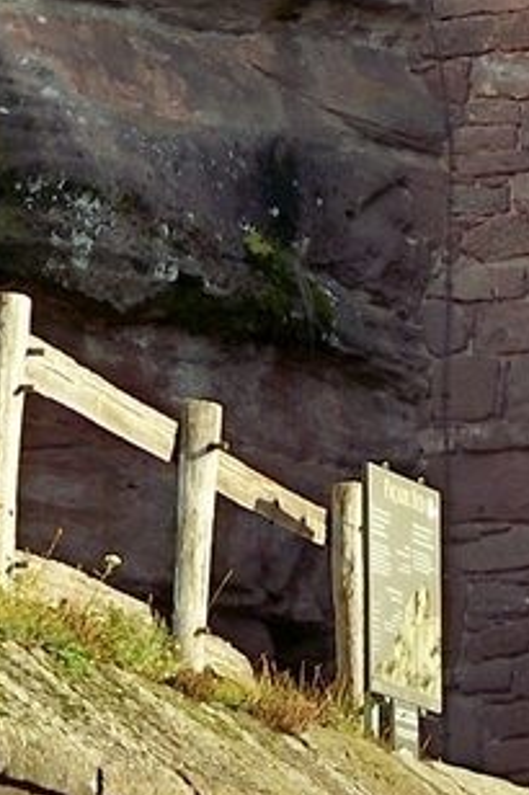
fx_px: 5163
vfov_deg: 7.7
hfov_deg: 5.9
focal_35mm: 234
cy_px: -1615
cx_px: 426
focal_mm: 30
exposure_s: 1/100
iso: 200
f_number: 13
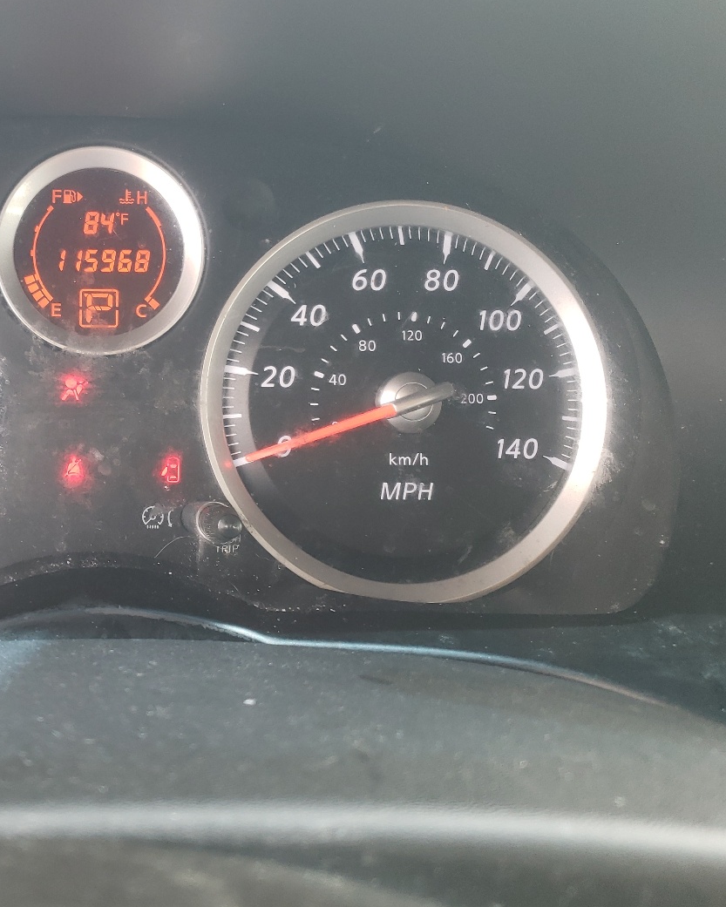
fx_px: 1047
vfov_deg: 46.7
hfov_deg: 35.8
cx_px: 63
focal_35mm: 39
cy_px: 401
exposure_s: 1/120
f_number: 1.5
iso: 63
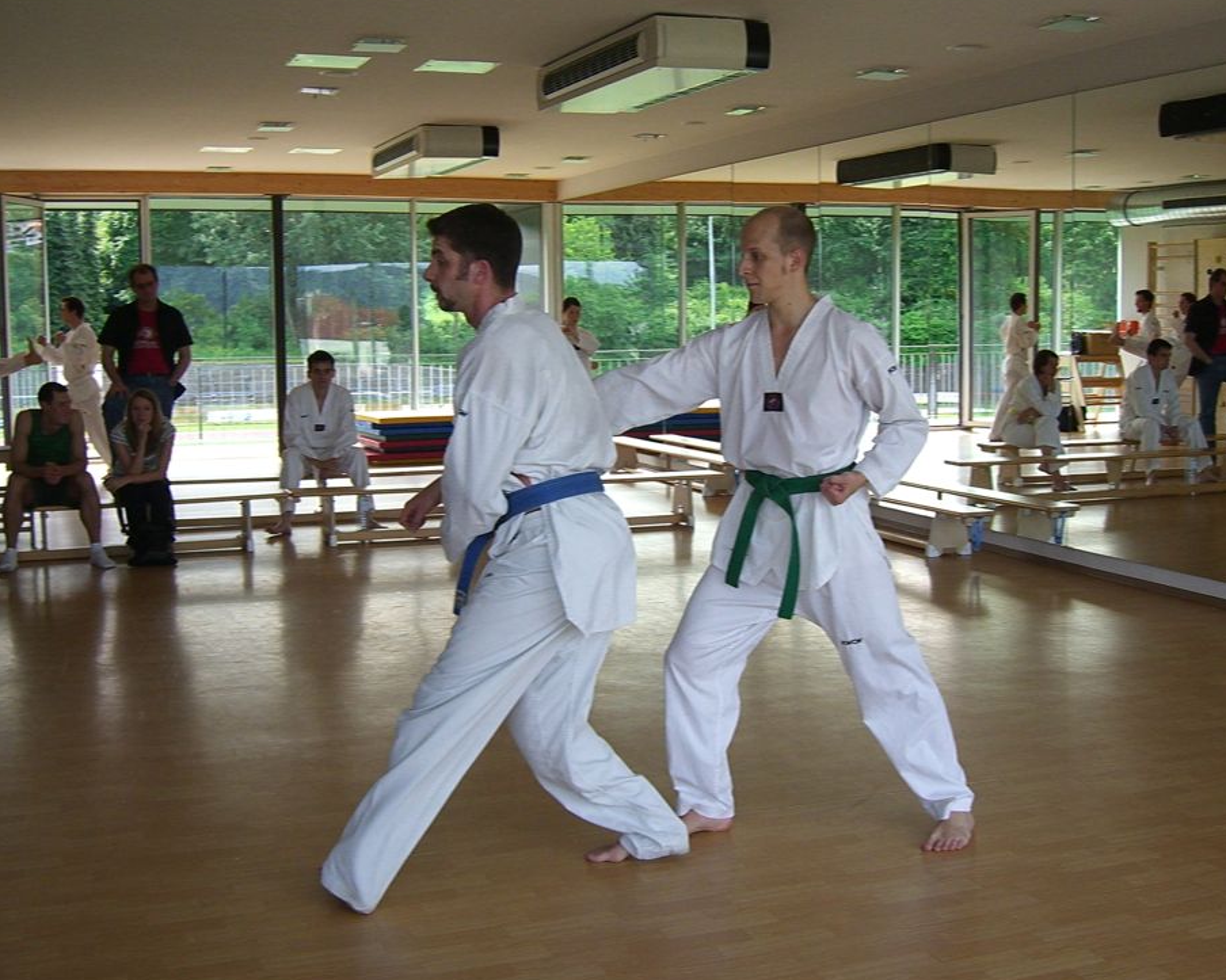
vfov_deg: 35.7
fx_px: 1524
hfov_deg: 43.8
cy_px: 500
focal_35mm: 42
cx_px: 627
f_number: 2.8
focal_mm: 7.9
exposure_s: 1/640
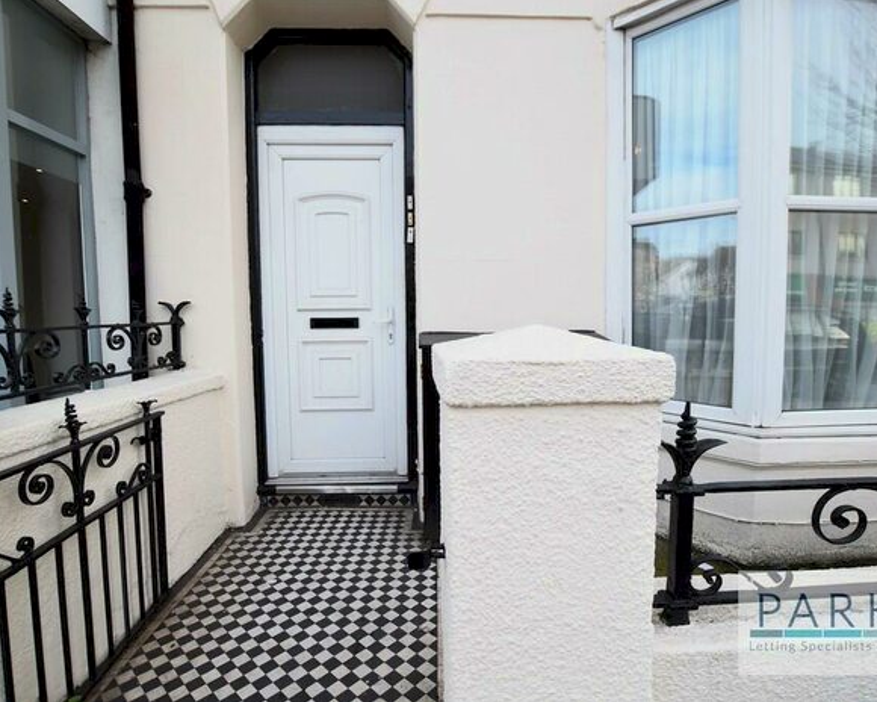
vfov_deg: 77.0
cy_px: 350
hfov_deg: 89.6
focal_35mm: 17
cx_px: 445
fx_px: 441
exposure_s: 1/100
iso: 100
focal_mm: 10
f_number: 5
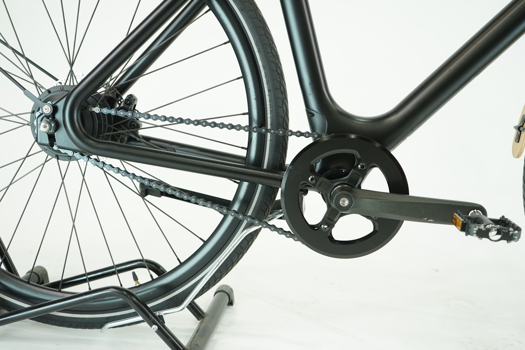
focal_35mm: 37
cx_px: 262
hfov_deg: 51.9
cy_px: 175
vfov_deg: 35.9
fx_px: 540
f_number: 5
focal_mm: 37
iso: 1600
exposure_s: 1/200
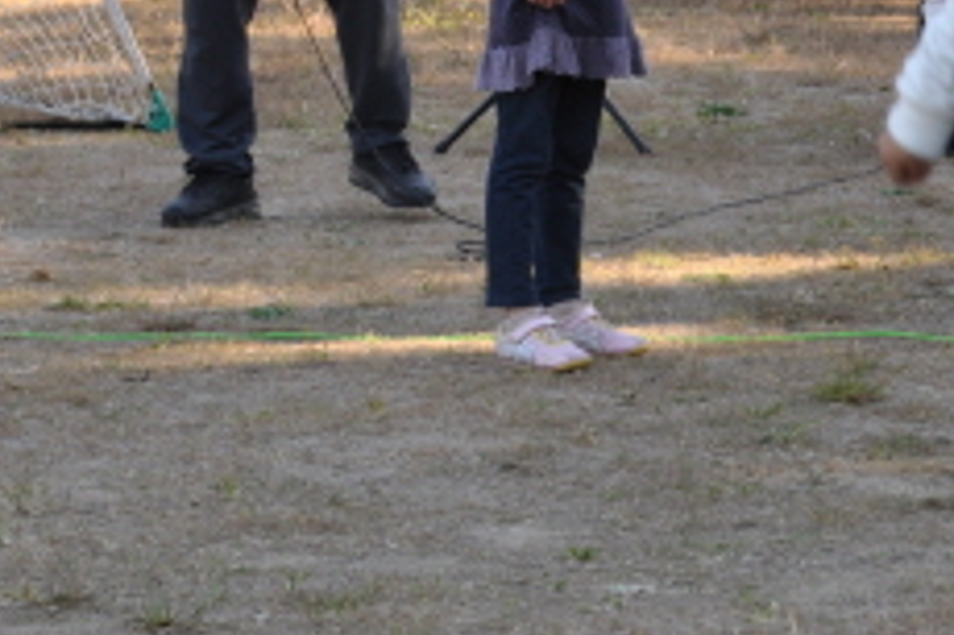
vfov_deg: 4.3
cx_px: 1265
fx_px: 8447
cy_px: 54
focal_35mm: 319
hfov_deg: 6.4
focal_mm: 70
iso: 200
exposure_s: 1/160
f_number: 6.3
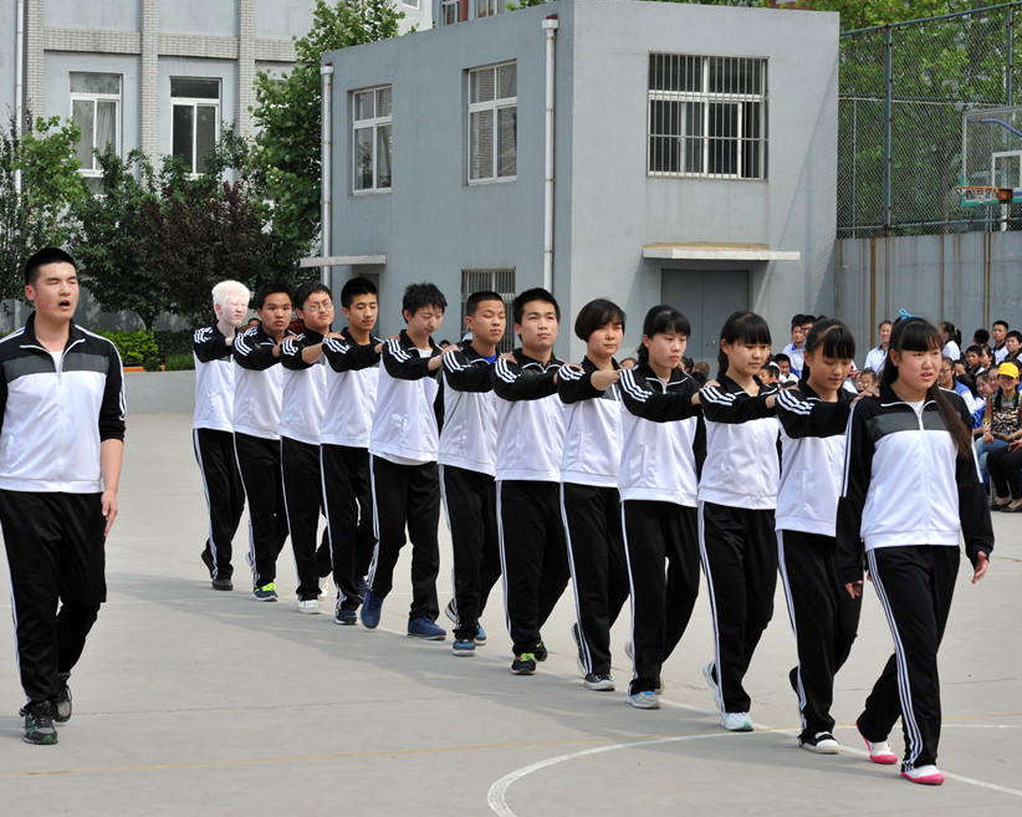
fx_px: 2933
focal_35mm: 97
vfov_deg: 15.9
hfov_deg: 19.8
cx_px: 522
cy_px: 408
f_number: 11
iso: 500
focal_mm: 85
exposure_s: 1/500
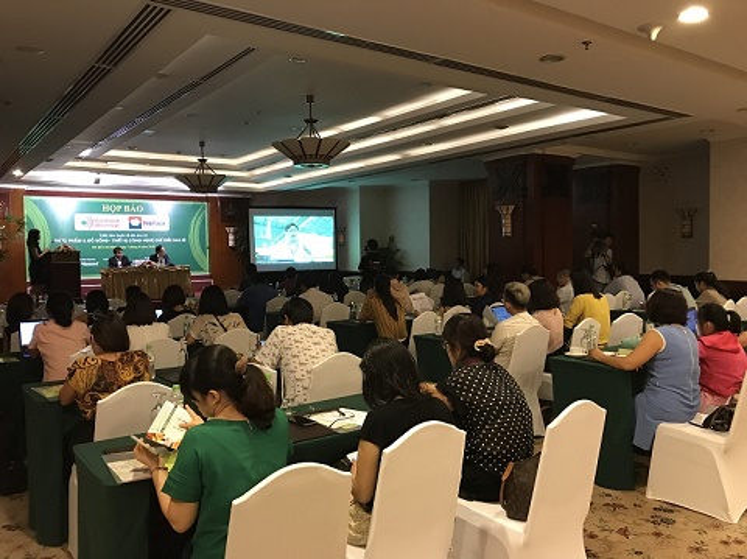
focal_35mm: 28
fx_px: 604
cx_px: 374
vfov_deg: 49.7
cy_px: 280
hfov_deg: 63.5
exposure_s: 1/10
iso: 100
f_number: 1.8
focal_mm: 3.99
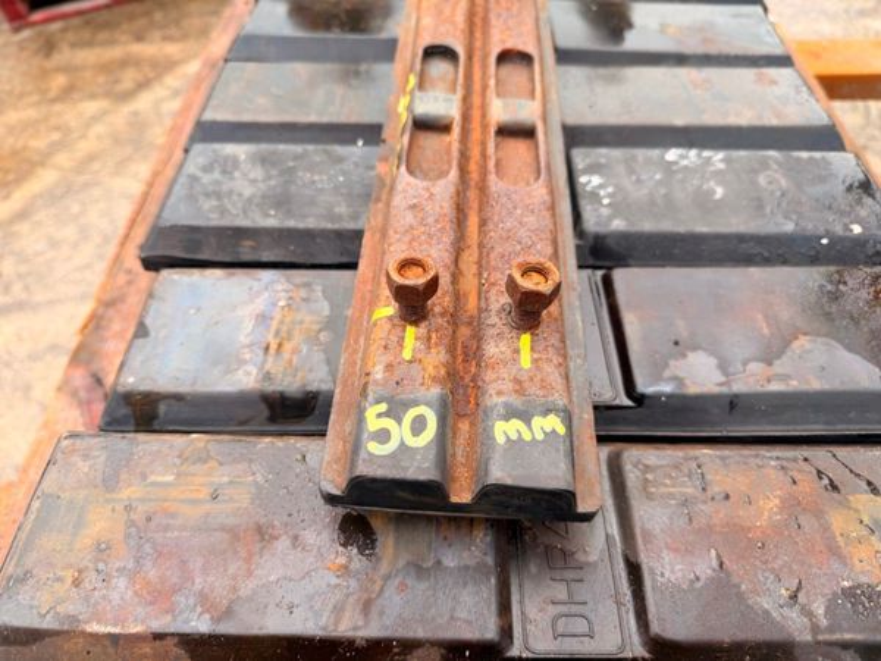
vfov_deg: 56.8
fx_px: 611
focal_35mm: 24
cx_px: 440
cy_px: 330
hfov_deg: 71.6
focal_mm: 6.76
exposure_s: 1/121
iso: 64
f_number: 1.78
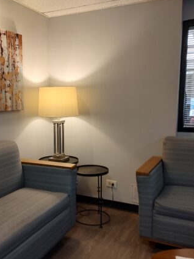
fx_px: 254
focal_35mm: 34
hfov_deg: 41.4
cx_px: 68
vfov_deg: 53.9
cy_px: 134
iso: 888
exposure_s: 1/60
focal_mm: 5.88
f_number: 1.9
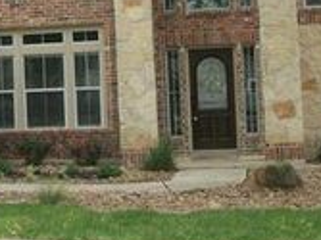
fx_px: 890
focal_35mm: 96
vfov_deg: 15.3
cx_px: 54
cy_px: 43
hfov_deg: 20.2
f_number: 2.9
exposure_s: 1/320
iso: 80
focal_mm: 5.7
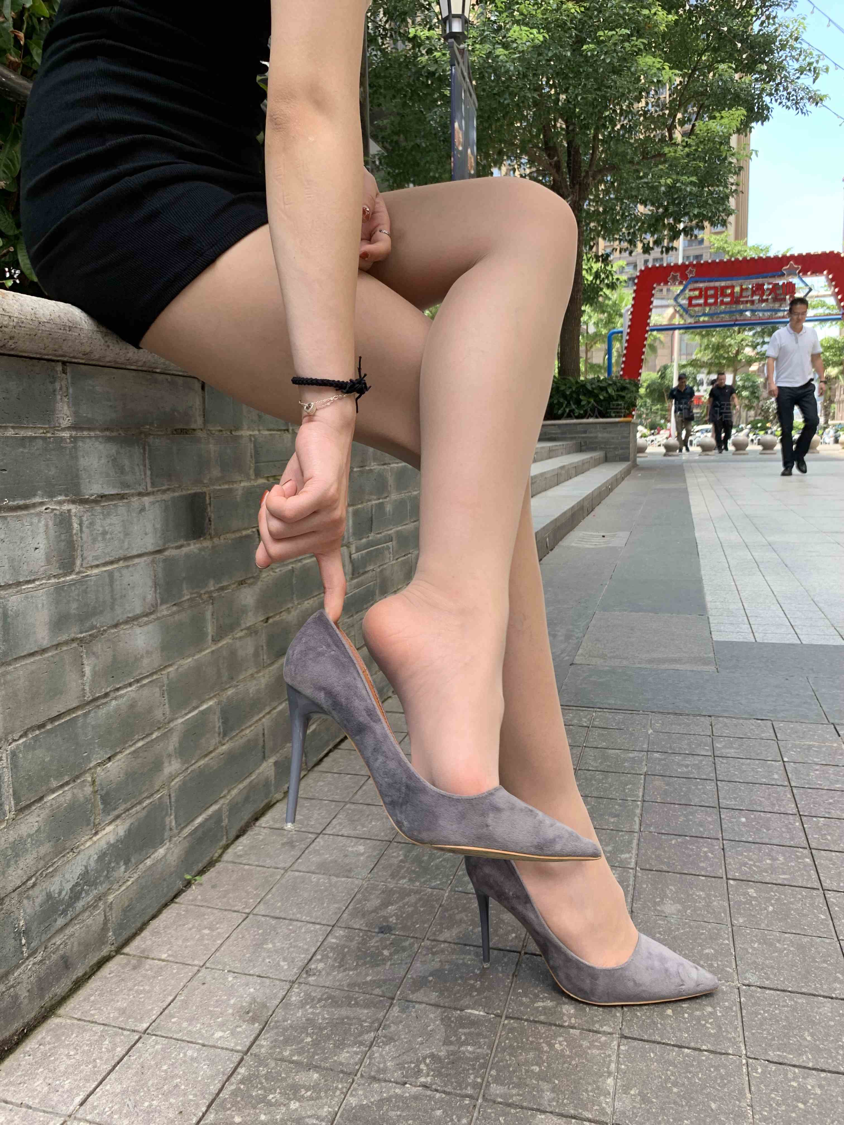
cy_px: 562
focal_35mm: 26
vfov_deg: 67.3
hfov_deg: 53.1
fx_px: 845
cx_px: 422
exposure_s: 1/165
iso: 25
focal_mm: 4.25
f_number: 1.8
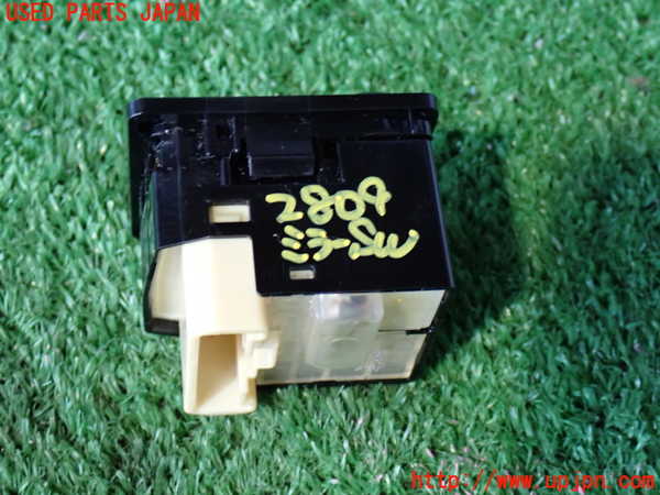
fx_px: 1277
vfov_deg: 21.9
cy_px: 248
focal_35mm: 67
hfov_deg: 29.0
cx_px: 330
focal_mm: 11.88
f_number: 3.8
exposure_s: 1/20
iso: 800
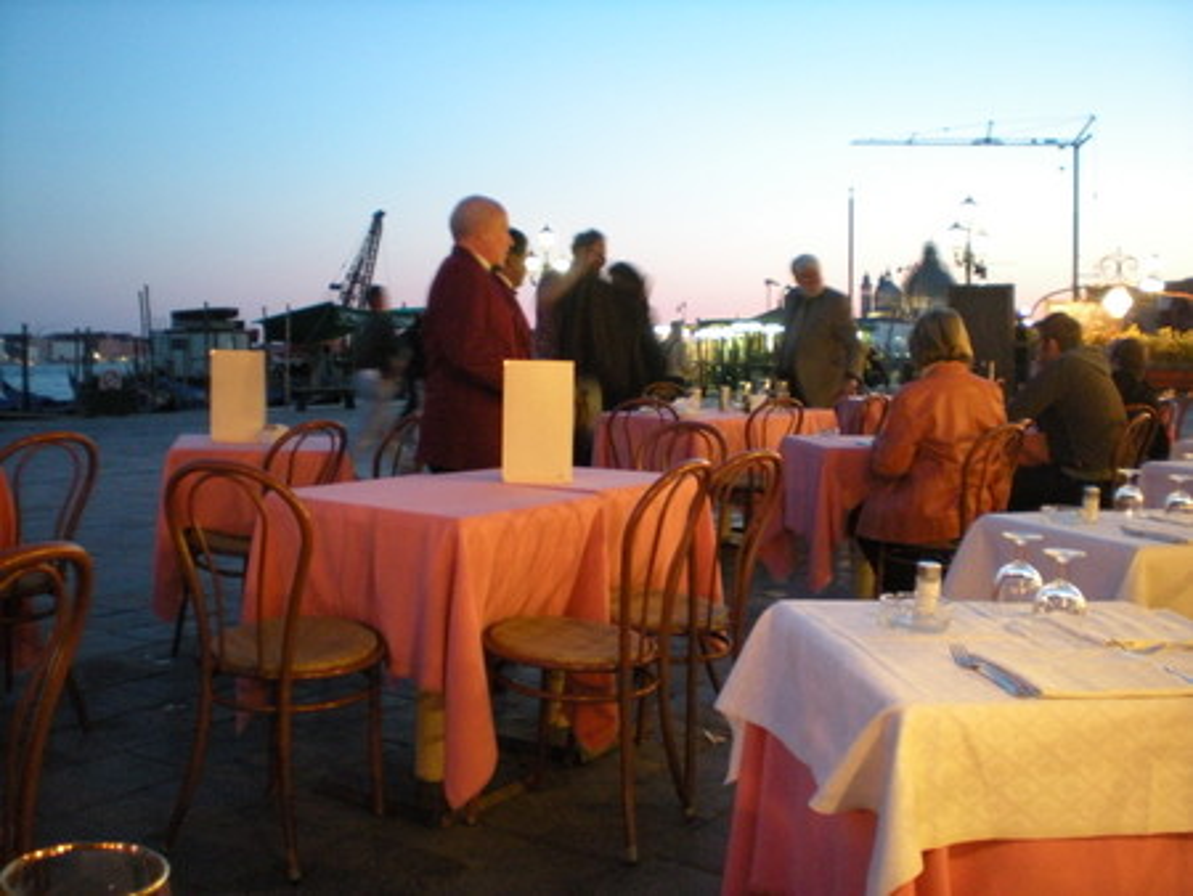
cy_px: 448
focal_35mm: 38
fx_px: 1310
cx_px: 596
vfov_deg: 37.8
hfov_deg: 49.0
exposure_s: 1/8
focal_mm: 6.3
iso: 525
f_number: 3.1
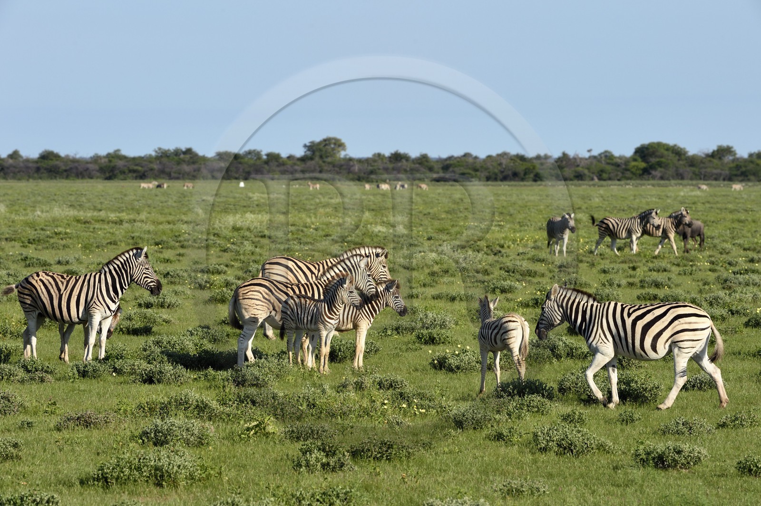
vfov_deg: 4.9
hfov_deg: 7.4
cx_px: 380
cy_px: 253
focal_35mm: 280
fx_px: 5914
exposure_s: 1/1000
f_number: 10
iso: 400
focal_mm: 280
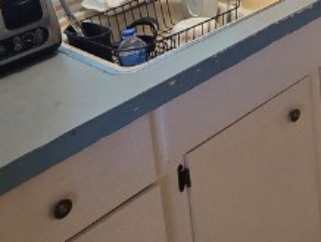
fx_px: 566
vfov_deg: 20.1
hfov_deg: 26.7
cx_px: 418
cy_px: -139
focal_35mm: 61
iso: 125
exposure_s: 1/60
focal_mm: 2.2
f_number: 2.2
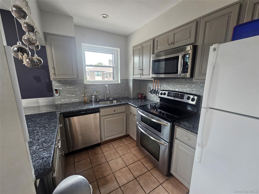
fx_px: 97
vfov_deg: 89.9
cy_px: 97
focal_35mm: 13
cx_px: 130
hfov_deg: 106.2
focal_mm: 2.2
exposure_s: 1/60
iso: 125
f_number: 2.2
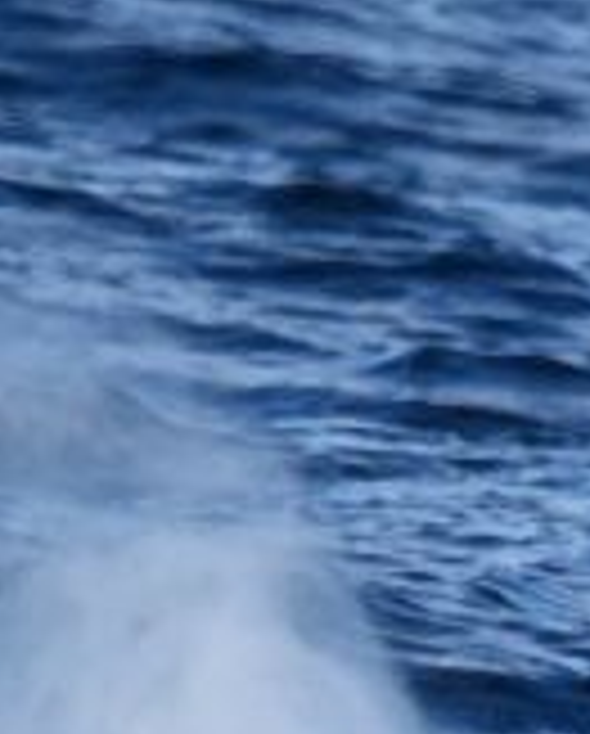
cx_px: 860
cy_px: 1196
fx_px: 60031
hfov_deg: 0.6
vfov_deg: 0.7
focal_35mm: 2758
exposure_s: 1/8000
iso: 1800
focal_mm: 600
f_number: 6.3
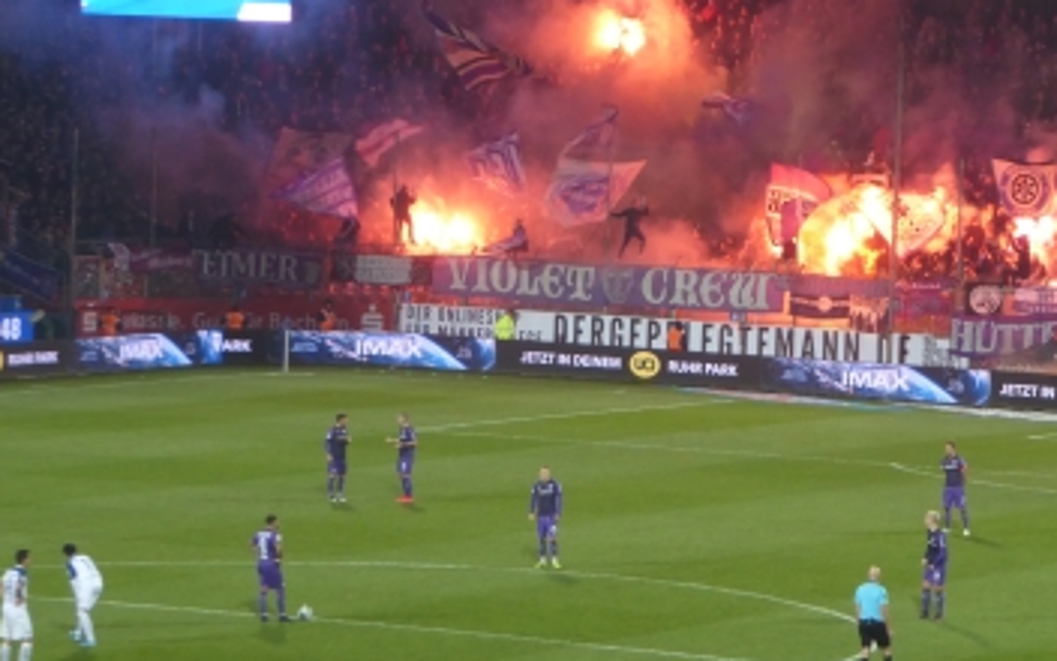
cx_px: 655
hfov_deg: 10.8
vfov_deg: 6.8
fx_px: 5588
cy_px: 306
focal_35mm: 194
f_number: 5.4
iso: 400
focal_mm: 25.6
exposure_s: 1/60
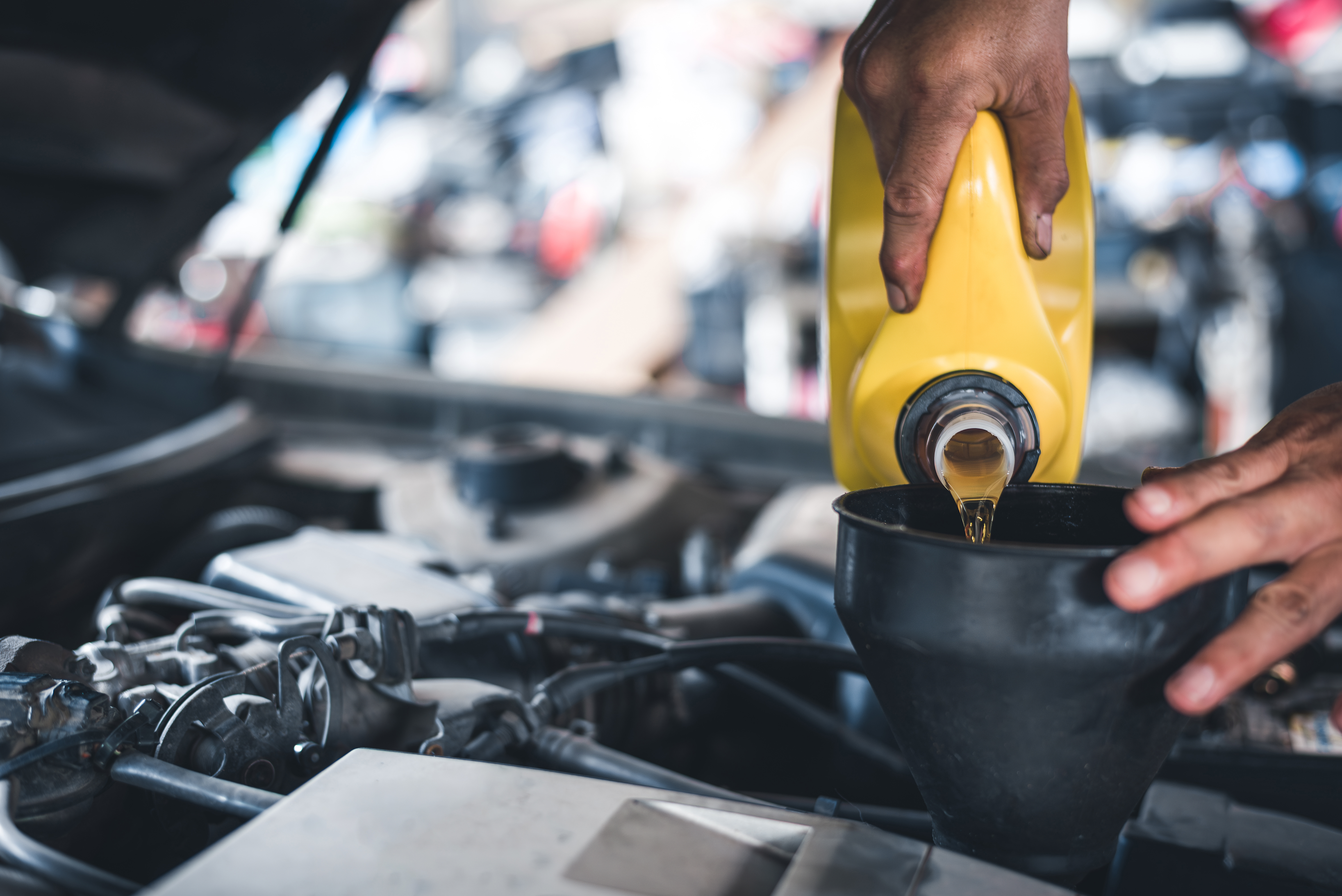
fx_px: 1865
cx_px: 671
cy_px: 448
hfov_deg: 39.6
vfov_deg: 27.0
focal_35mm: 50
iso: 320
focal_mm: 50
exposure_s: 1/125
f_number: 2.8
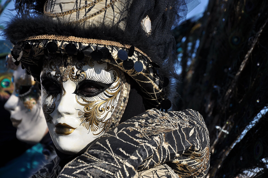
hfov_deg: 13.1
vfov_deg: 8.7
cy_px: 89
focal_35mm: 158
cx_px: 134
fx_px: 1171
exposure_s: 1/800
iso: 200
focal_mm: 105
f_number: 7.1
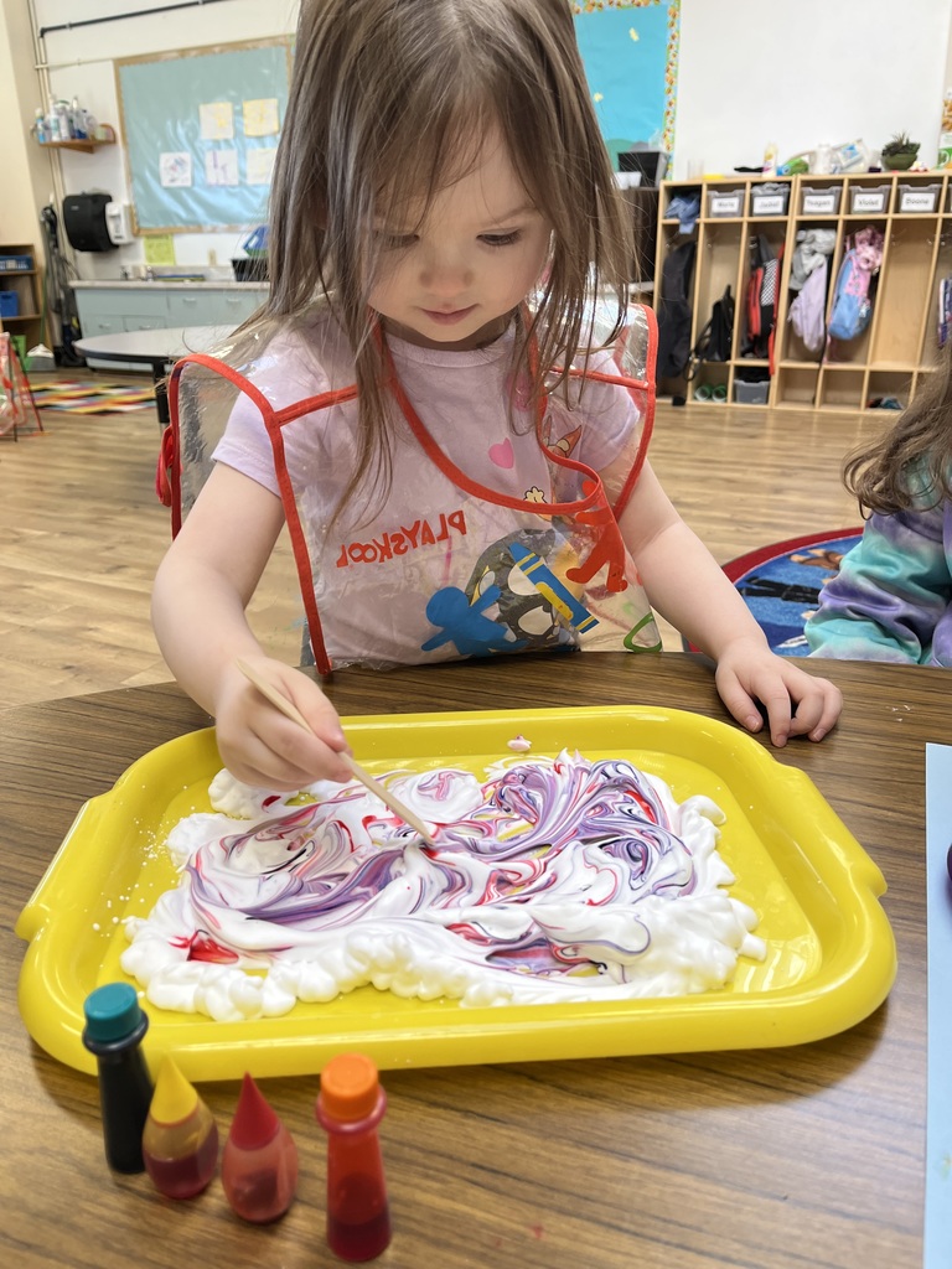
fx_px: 953
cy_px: 634
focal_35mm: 26
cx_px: 476
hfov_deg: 53.1
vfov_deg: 67.3
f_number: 1.6
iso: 64
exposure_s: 1/60
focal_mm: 5.1
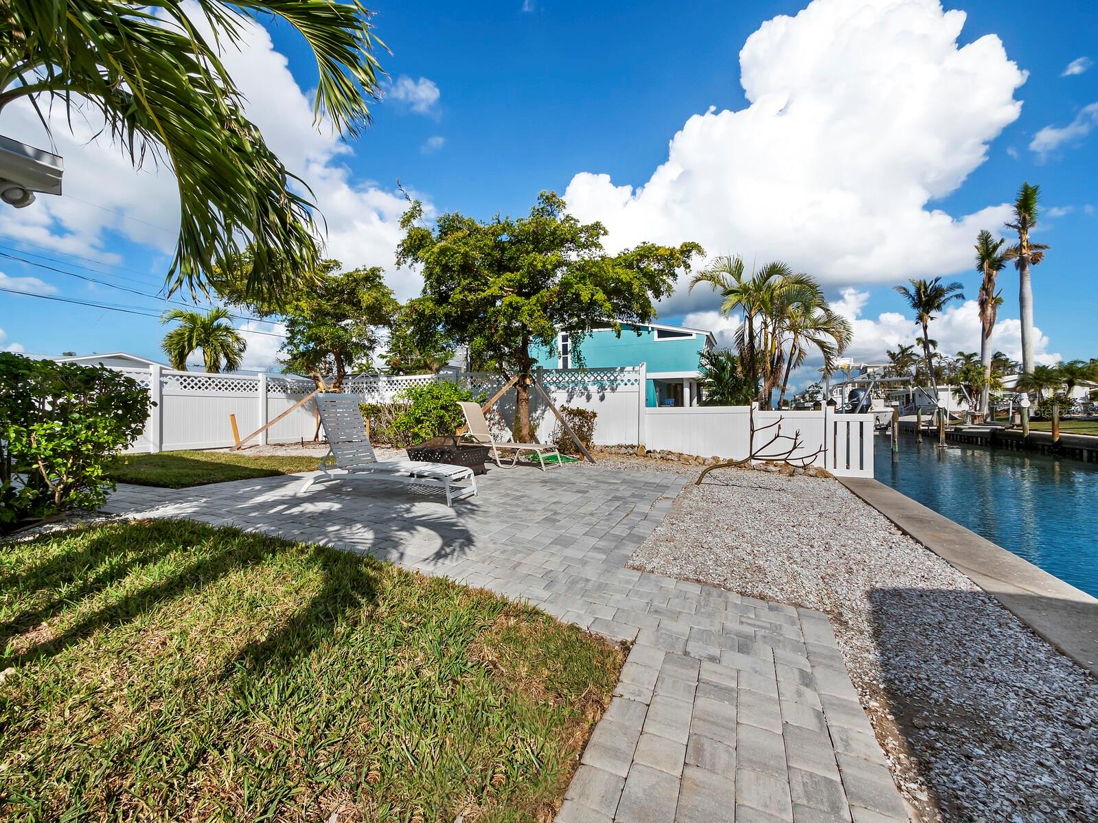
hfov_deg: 102.1
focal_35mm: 14
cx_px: 549
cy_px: 412
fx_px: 444
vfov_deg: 85.7
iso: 400
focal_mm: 7
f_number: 11
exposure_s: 1/500
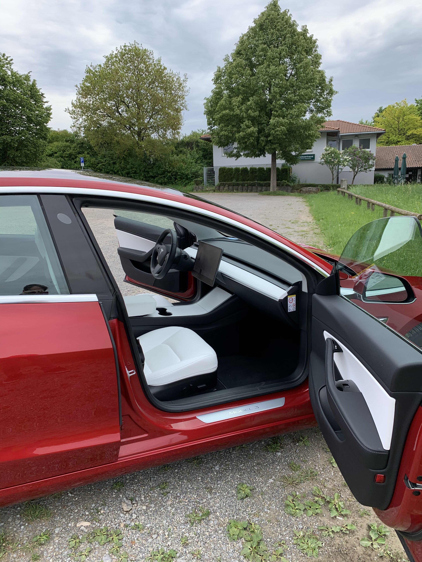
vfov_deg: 67.3
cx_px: 211
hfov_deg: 53.1
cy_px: 281
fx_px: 423
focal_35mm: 26
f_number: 1.8
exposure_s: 1/911
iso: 25
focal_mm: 4.25
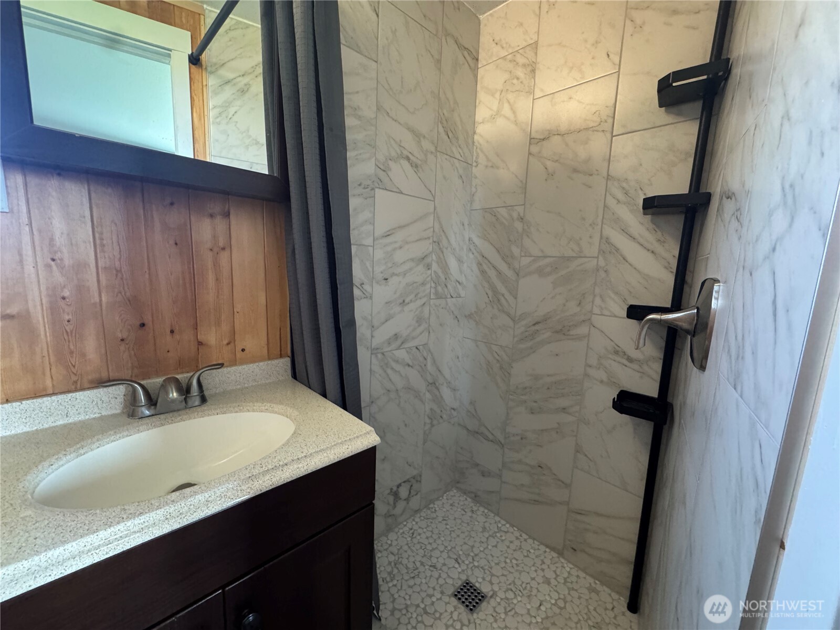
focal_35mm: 14
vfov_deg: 85.7
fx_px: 340
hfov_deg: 102.1
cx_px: 420
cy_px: 315
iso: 640
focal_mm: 2.22
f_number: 2.2
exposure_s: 1/60
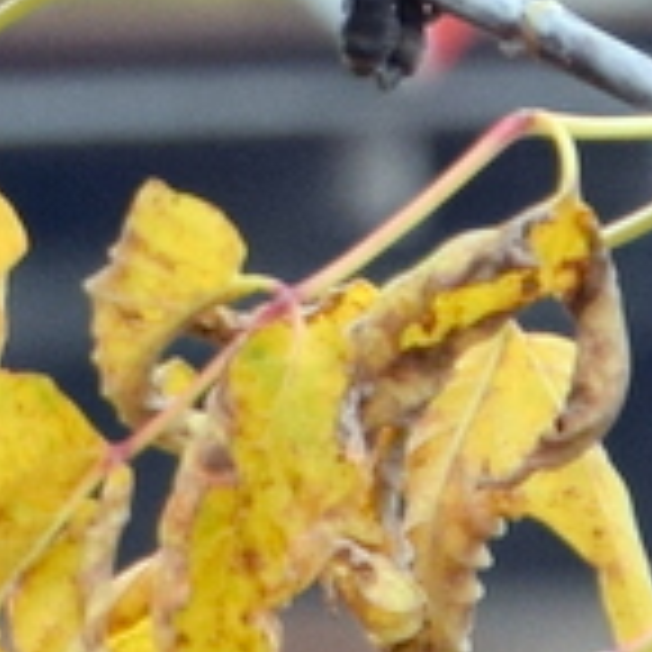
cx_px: 40
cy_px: -553
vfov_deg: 2.5
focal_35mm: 689
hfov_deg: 2.5
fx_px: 14682
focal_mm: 98
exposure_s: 1/160
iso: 400
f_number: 8
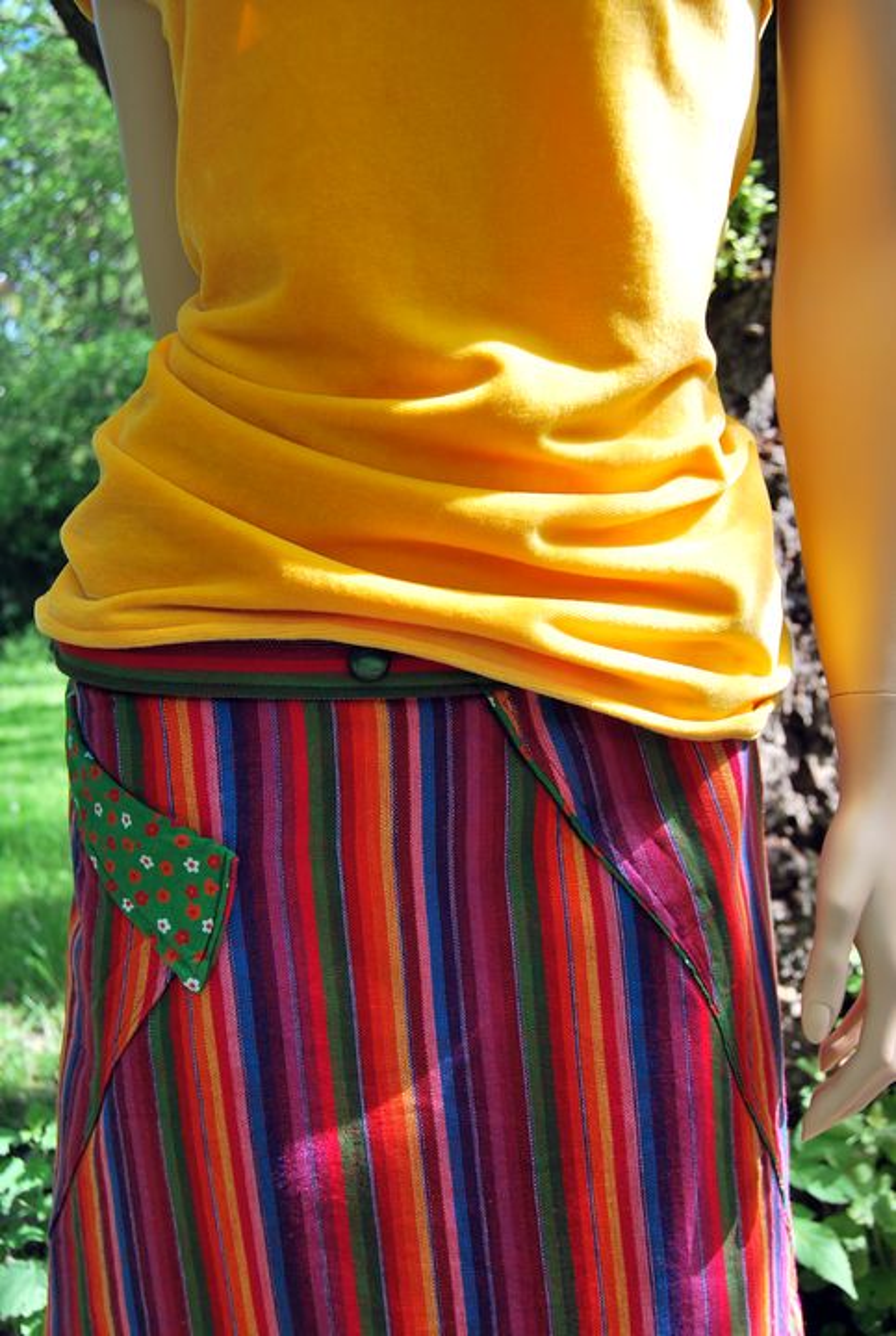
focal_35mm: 36
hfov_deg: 37.0
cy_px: 668
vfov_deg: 53.0
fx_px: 1338
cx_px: 448
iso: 125
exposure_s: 1/125
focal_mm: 24
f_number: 5.6
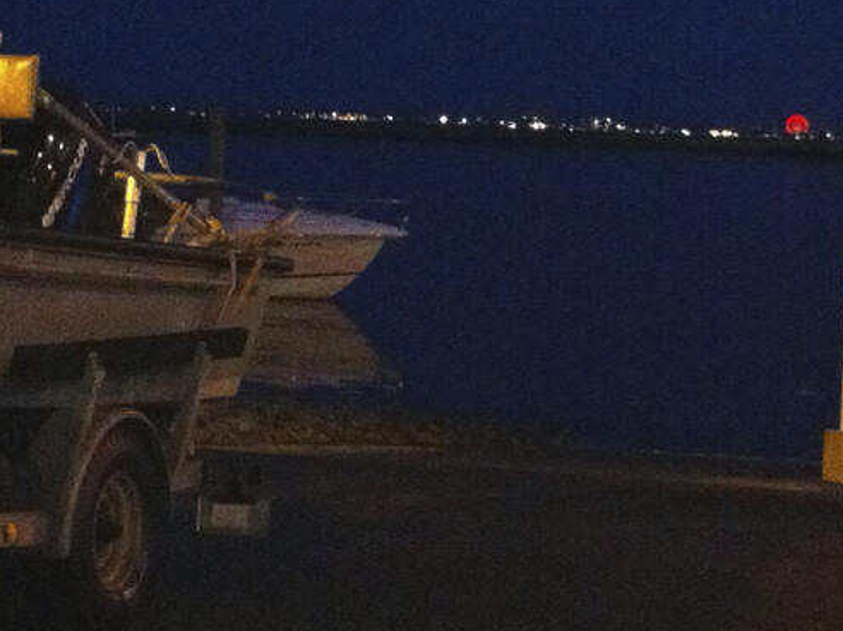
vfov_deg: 15.4
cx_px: 540
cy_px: 106
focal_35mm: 95
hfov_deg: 20.6
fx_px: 2311
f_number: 2.8
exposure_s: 1/15
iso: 1000
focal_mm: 3.85
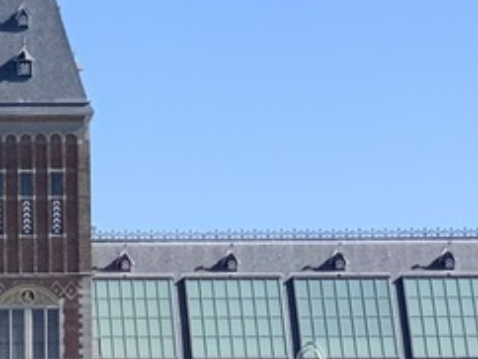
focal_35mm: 275
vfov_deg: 5.3
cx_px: -379
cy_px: 647
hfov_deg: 7.0
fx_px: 3801
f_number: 2.4
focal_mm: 6
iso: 16
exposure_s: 1/421
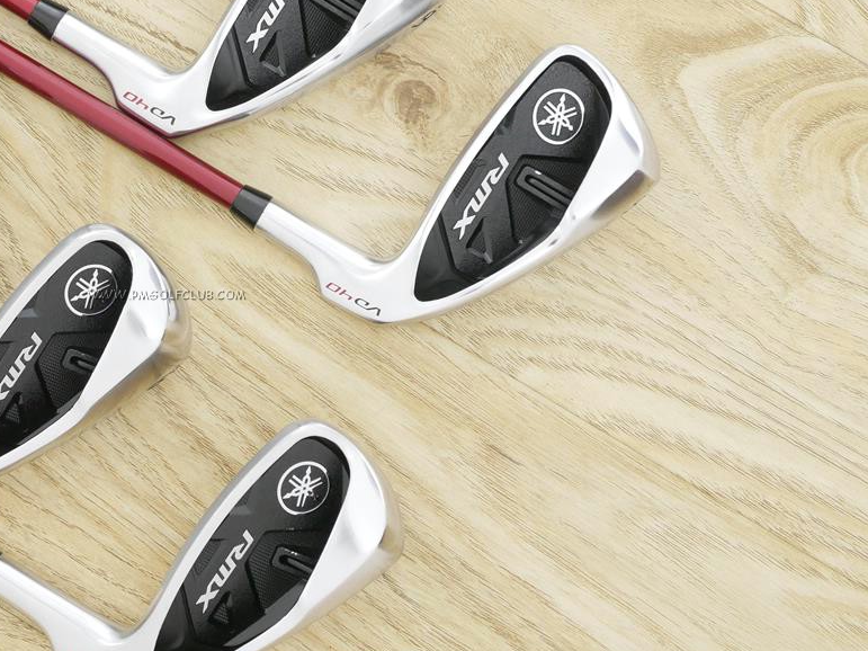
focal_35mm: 83
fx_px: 2081
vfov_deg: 17.7
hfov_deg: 23.2
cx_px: 166
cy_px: 193
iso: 1600
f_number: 4.5
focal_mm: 25
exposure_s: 1/40
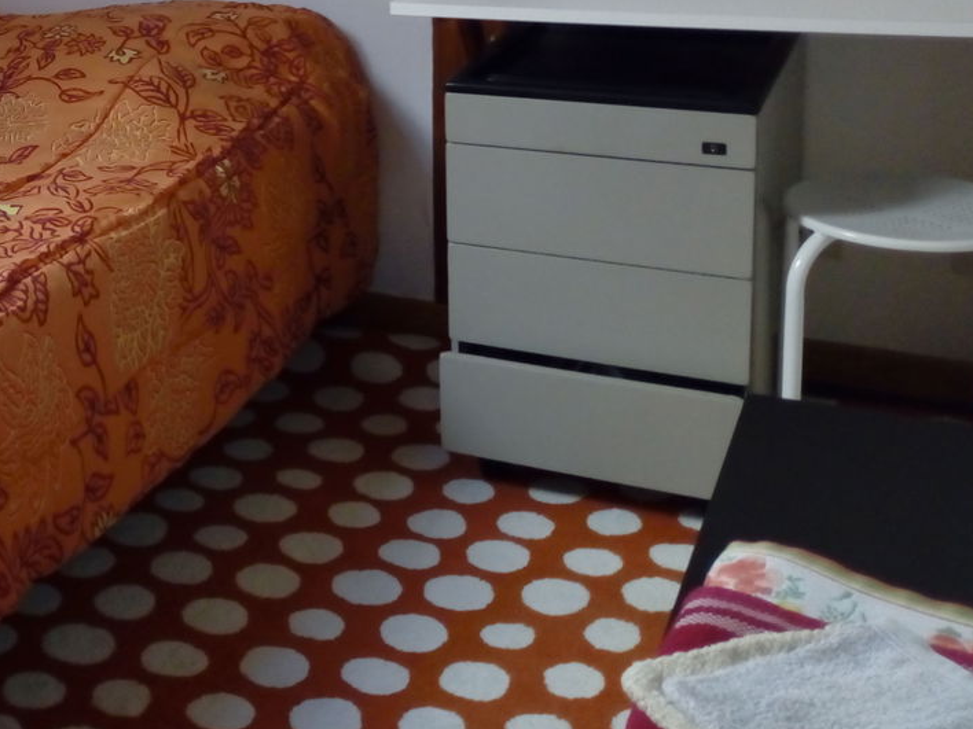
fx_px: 1715
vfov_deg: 23.0
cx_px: -48
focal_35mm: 61
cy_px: -15
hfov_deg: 29.2
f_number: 2
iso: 230
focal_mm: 3.5
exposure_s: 1/50
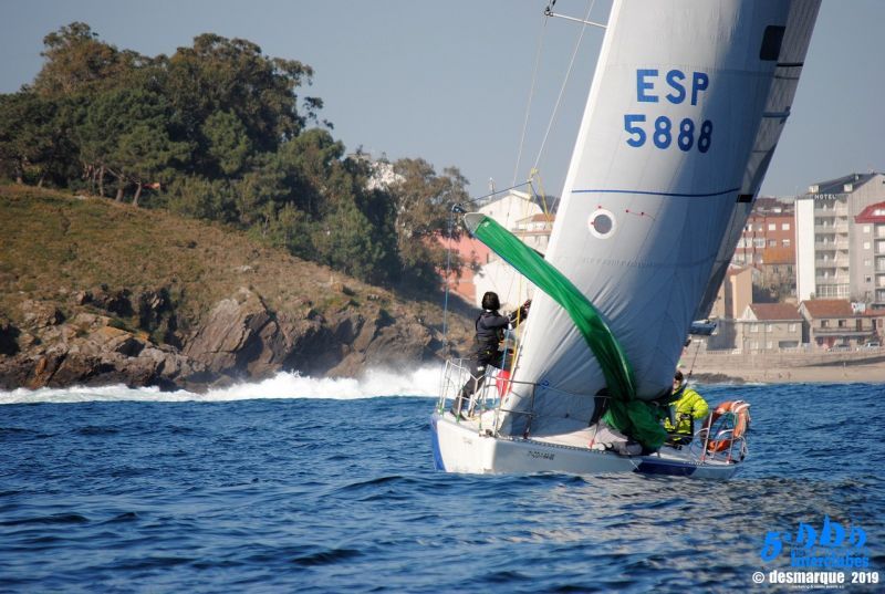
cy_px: 297
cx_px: 442
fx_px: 6466
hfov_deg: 7.8
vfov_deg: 5.3
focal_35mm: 262
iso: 200
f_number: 5.3
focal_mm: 175
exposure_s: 1/1000
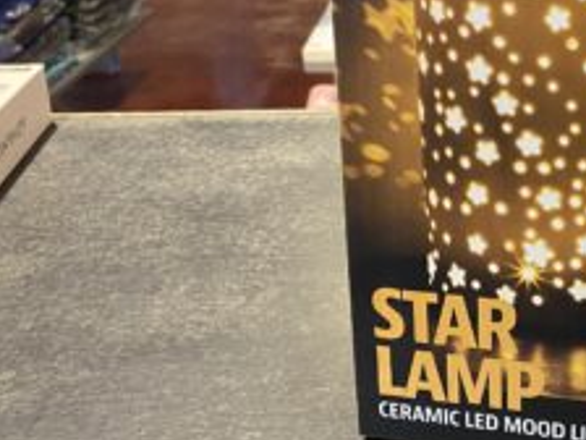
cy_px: 67
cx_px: 565
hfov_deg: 31.1
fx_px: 982
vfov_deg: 24.7
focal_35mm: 58
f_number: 1.8
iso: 500
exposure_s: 1/60
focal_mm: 4.25
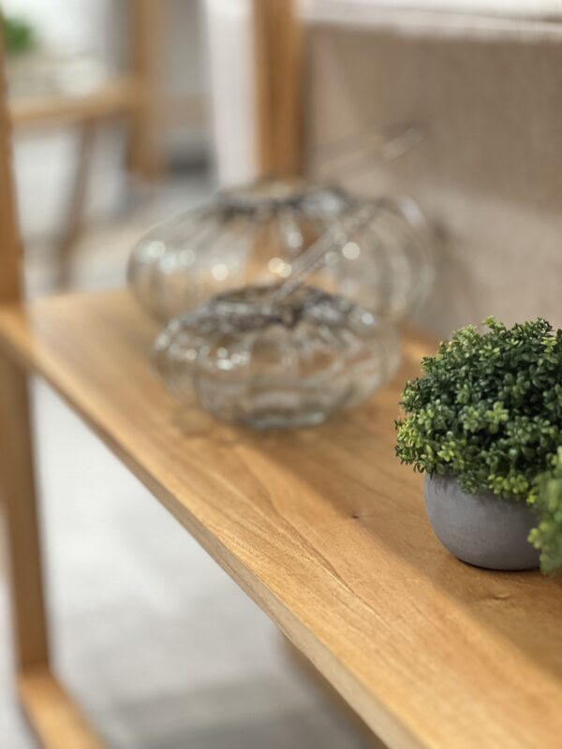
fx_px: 1667
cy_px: 374
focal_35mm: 77
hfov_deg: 19.1
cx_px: 281
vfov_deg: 25.3
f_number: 2.8
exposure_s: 1/33
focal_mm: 9
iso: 400
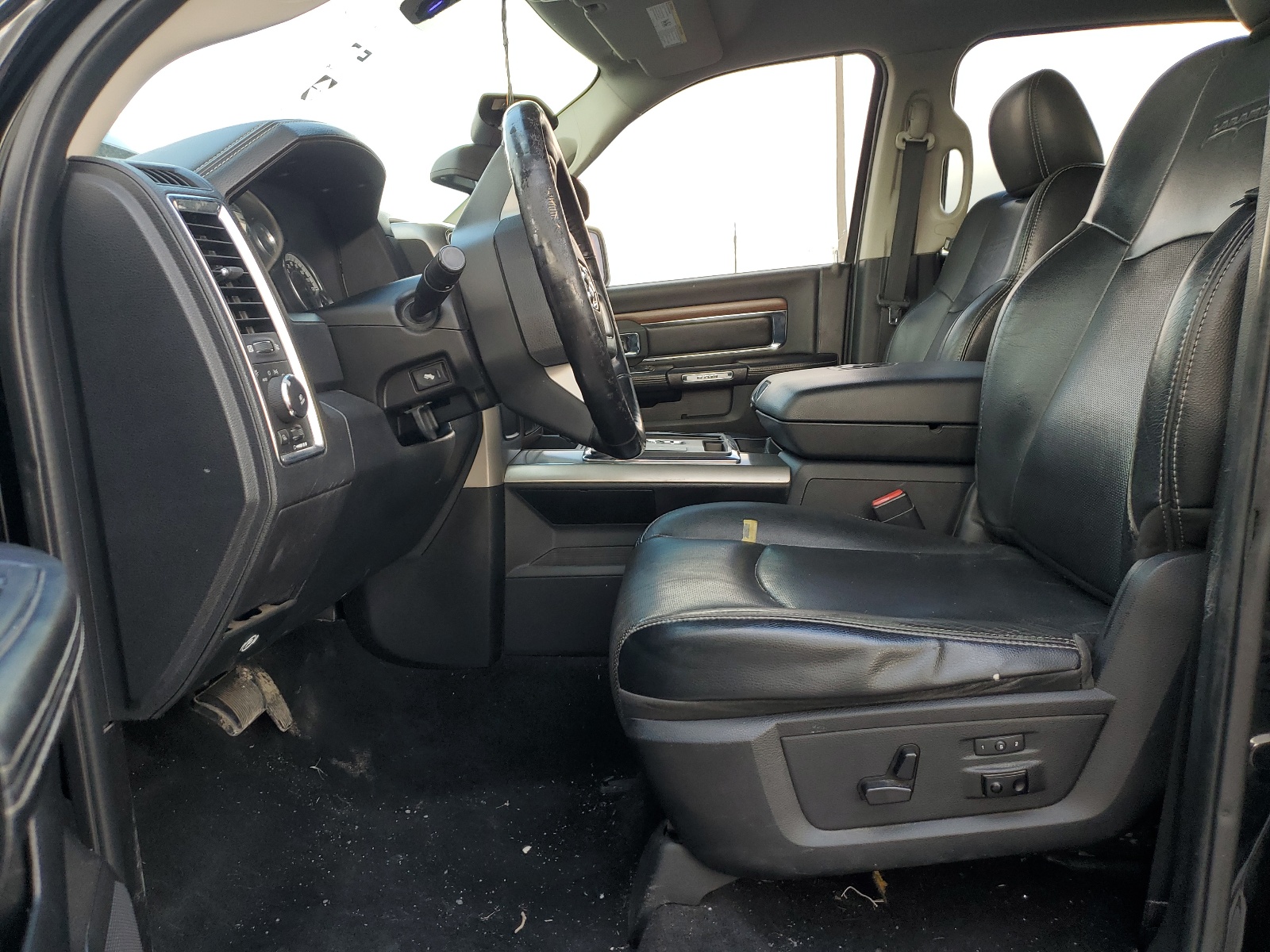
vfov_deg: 53.1
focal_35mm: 26
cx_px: 635
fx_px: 954
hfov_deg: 67.3
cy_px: 476
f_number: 1.5
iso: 50
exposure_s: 1/175
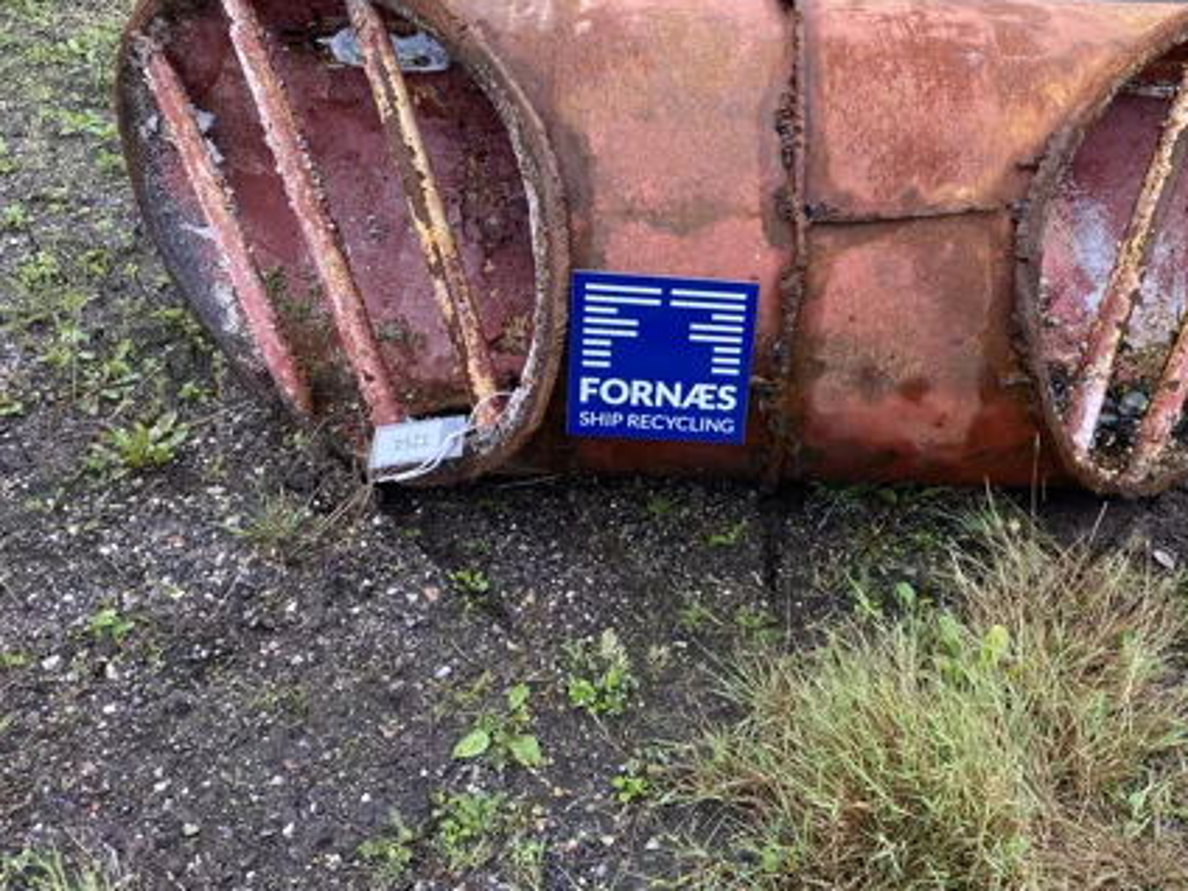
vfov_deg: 37.7
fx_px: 1304
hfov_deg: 48.6
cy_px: 402
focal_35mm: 38
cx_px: 731
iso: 32
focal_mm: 4.25
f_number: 1.8
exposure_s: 1/219
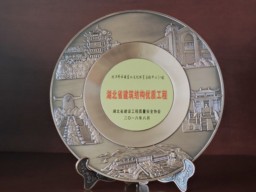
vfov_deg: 19.6
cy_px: 96
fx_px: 555
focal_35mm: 75
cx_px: 128
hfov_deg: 26.0
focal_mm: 13.4
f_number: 3.9
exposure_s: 1/25
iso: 500
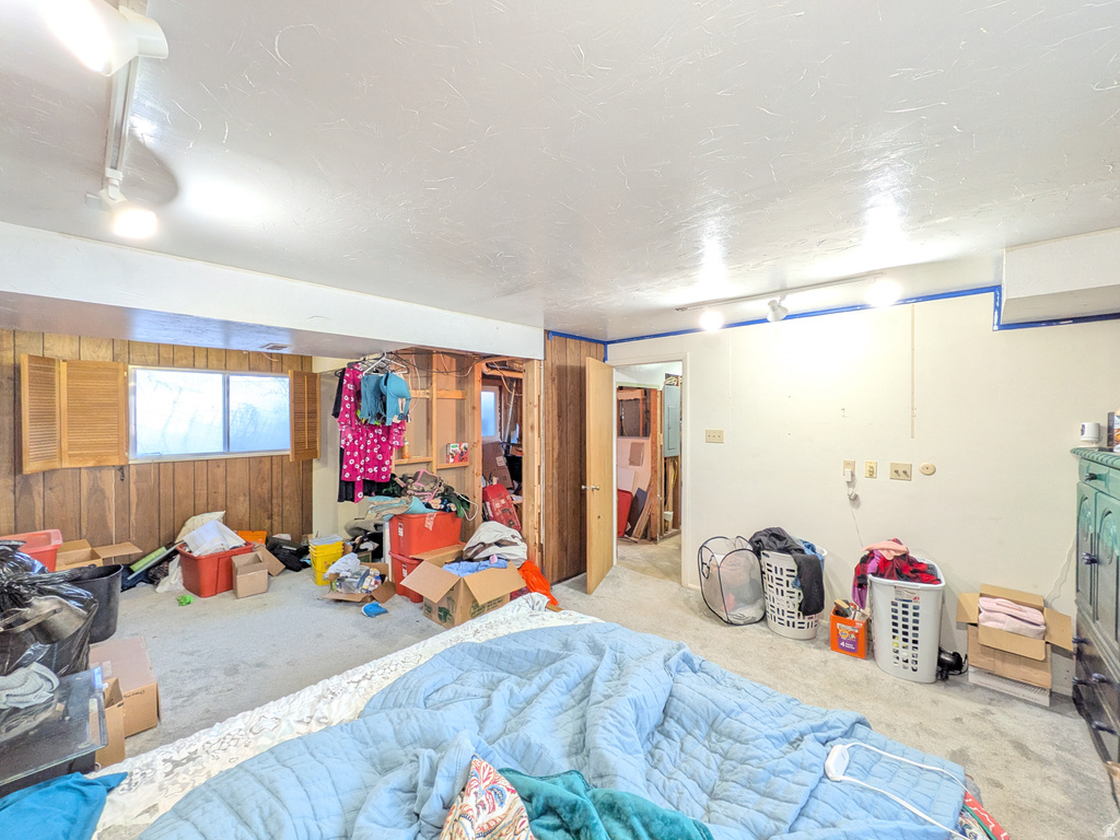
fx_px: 453
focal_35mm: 14
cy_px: 420
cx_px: 560
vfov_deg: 85.7
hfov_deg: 102.1
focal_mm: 1.83
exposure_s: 1/40
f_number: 2.2
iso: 101
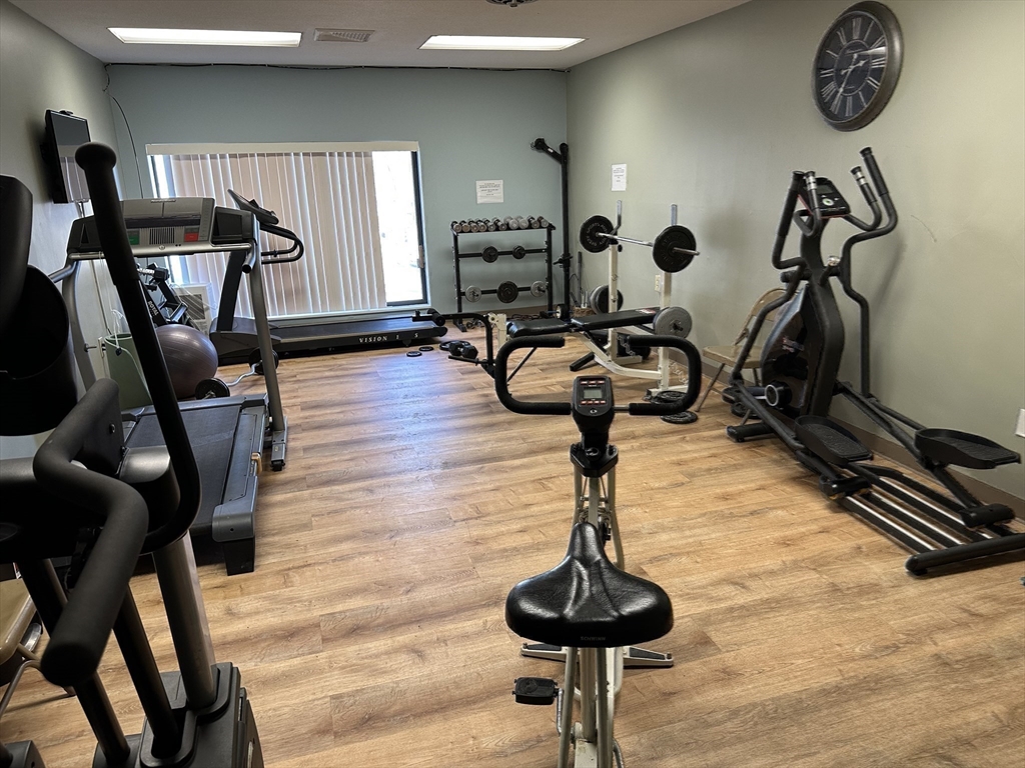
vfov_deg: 56.8
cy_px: 384
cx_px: 512
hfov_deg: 71.6
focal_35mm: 24
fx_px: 711
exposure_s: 1/60
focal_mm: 6.86
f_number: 1.78
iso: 160
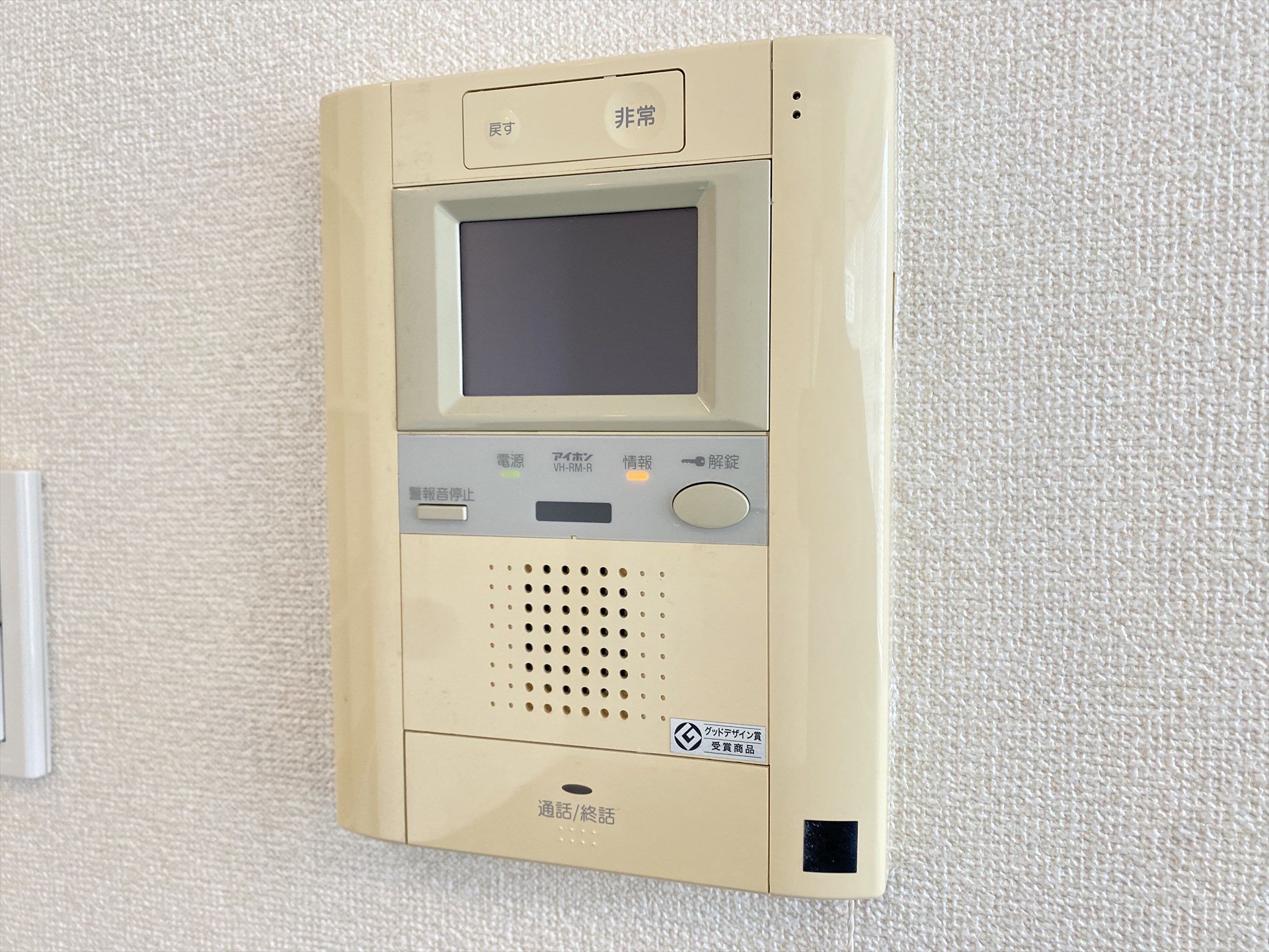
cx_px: 634
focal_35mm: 26
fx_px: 953
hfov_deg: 67.3
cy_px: 476
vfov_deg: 53.1
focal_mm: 4.25
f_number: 1.8
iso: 100
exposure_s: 1/100
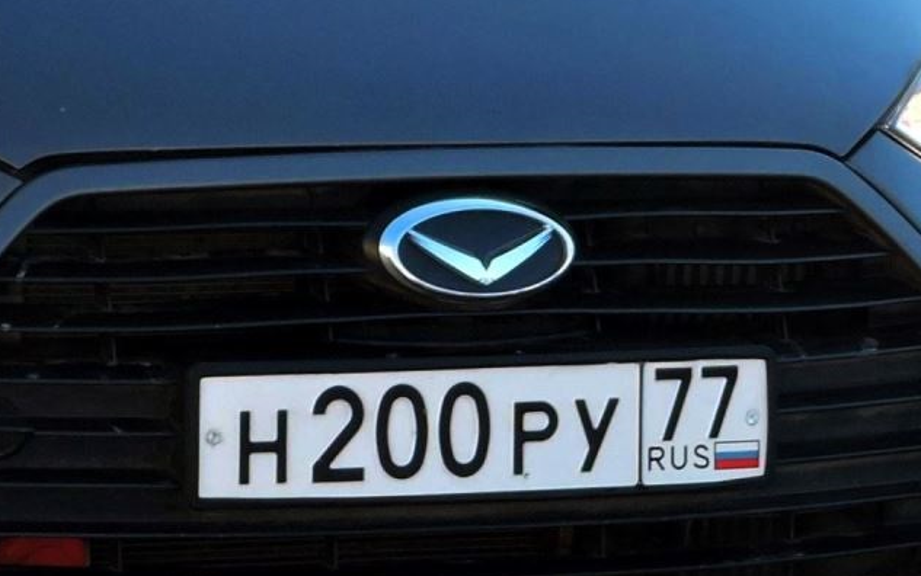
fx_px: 6729
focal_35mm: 268
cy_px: -129
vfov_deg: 4.9
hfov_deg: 7.8
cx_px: -162
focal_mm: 14.3
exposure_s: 1/100
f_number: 4.5
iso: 100
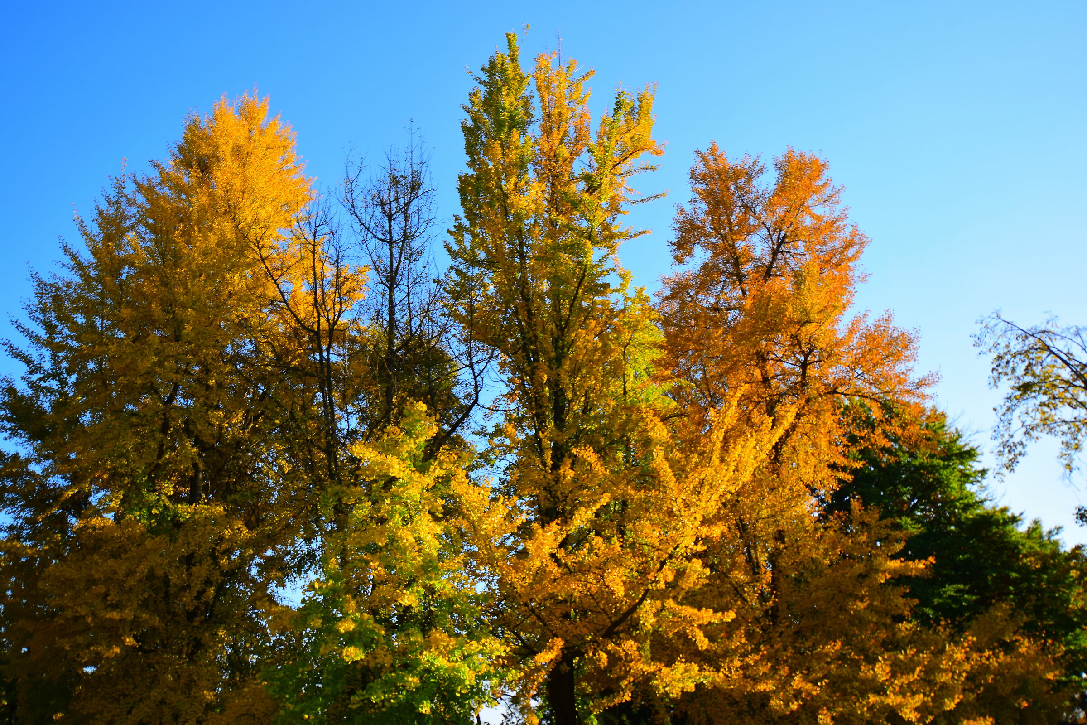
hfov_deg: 53.1
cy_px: 362
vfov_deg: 36.9
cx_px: 544
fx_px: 1087
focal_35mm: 36
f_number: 6.3
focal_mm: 24
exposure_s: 1/160
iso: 100
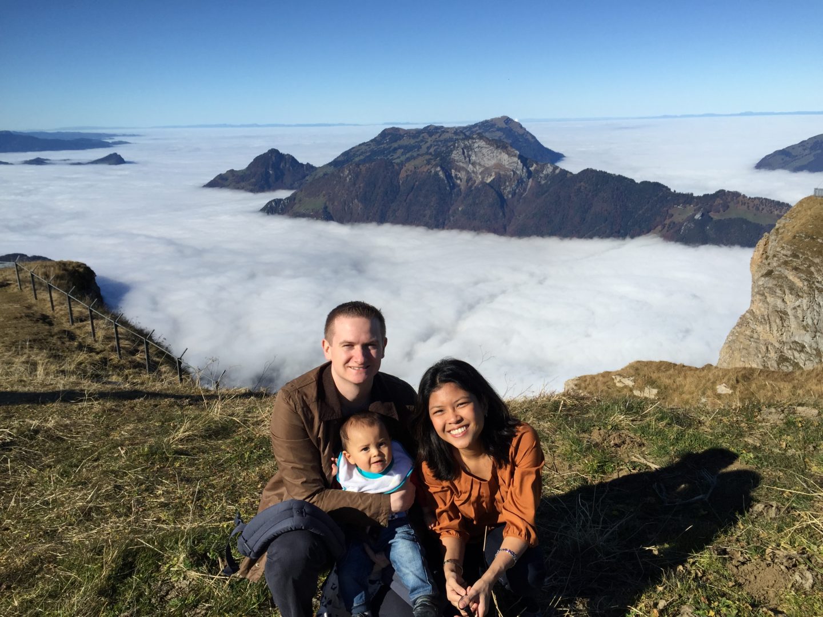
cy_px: 308
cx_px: 412
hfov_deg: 61.7
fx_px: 689
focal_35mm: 29
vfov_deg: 48.2
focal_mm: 4.15
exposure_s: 1/3300
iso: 32
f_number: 2.2
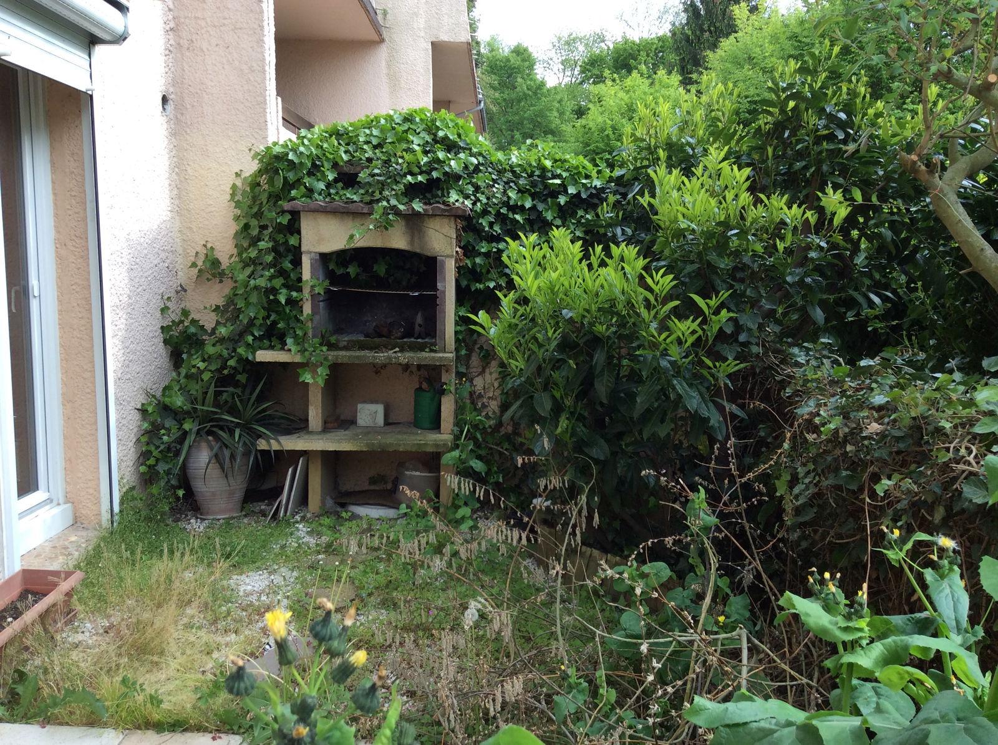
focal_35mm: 32
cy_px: 372
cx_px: 499
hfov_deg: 56.9
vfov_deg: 44.1
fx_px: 921
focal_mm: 3.3
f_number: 2.4
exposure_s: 1/252
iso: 32
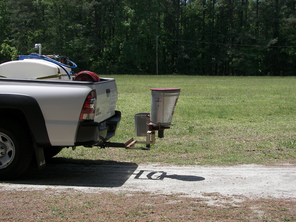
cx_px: 148
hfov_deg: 27.4
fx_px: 607
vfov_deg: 20.7
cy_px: 111
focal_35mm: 71
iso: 50
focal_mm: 11.7
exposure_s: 1/800
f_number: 2.8
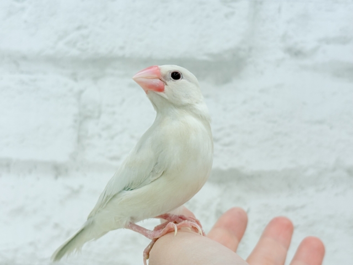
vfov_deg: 28.0
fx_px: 530
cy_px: 132
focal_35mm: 52
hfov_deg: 36.8
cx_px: 176
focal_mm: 5.96
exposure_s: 1/50
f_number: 1.6
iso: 32
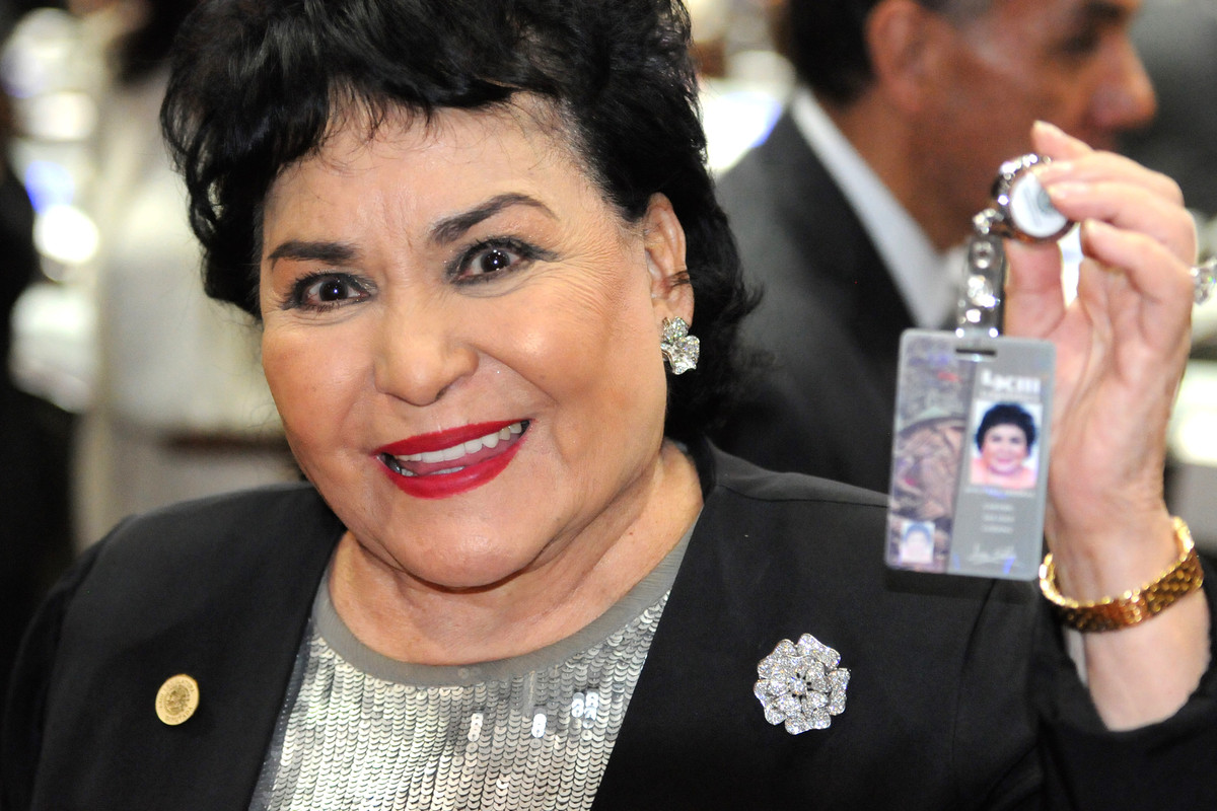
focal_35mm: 105
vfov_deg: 13.0
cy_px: 406
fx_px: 3549
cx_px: 608
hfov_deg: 19.5
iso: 2500
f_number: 2.8
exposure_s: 1/125
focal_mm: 70
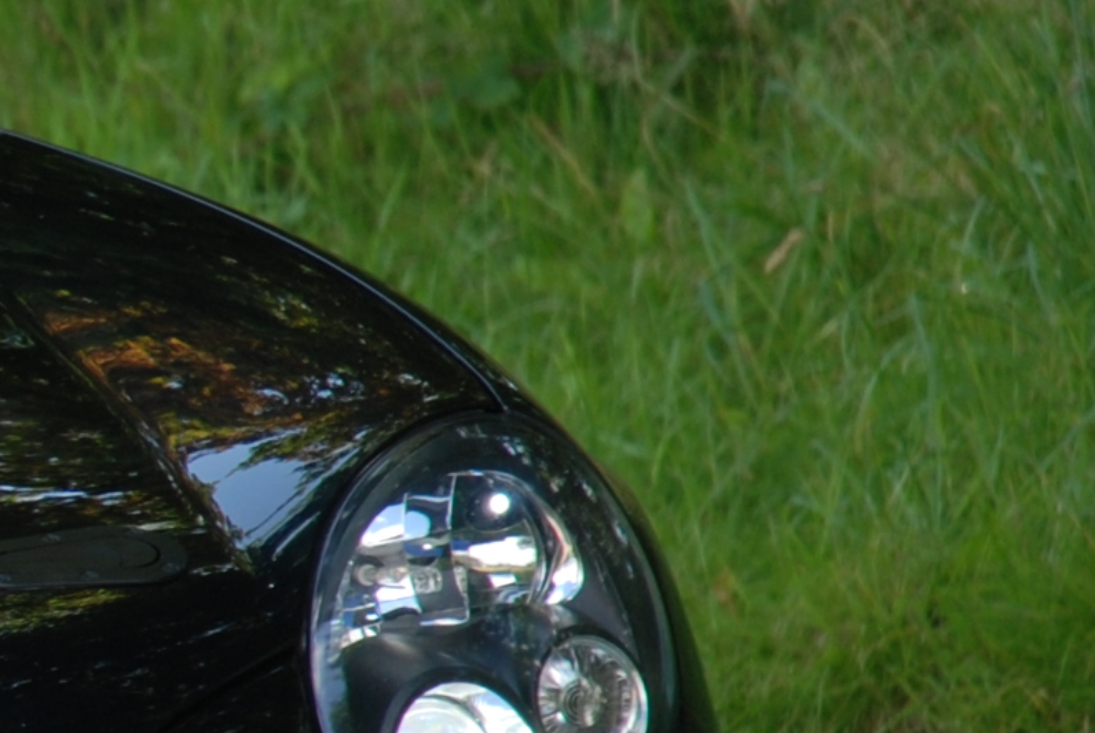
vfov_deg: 2.7
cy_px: 667
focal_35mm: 511
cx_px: -1477
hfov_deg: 4.0
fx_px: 15563
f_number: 4.5
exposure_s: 1/100
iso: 100
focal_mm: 70
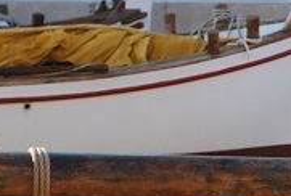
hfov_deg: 5.2
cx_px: 304
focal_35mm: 397
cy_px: 497
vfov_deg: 3.4
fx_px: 3220
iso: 100
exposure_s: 1/160
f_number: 6.3
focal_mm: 48
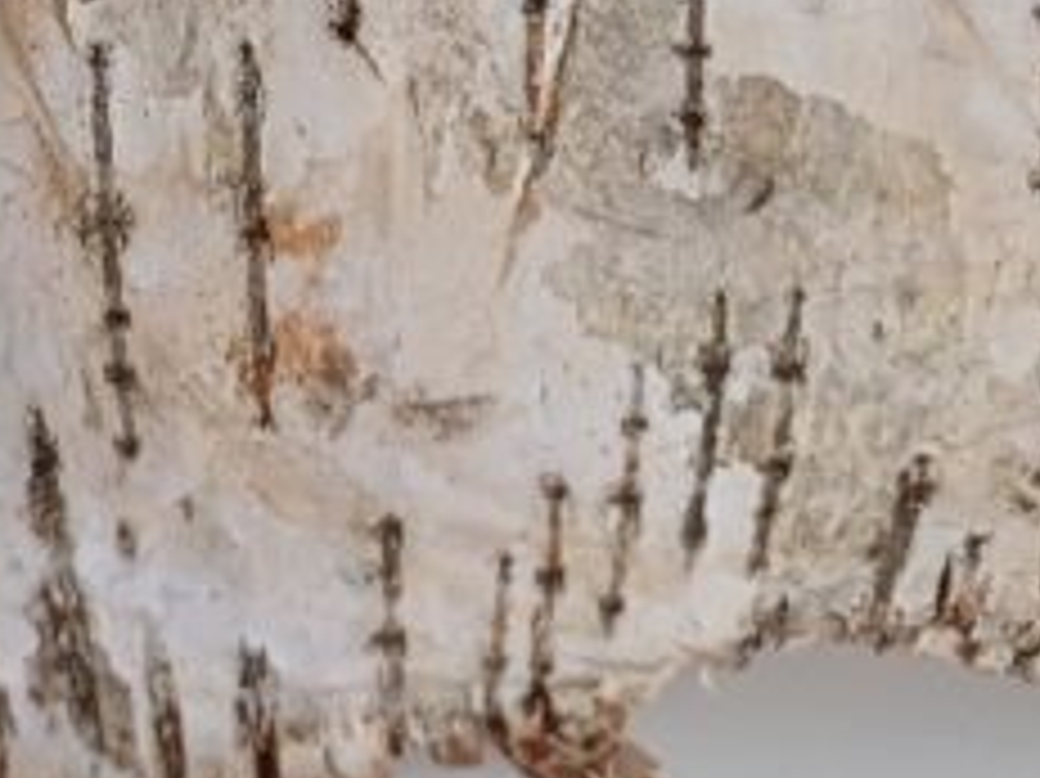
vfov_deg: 21.3
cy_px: -94
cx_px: 41
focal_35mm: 65
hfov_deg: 28.3
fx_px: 1952
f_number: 1.8
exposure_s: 1/20
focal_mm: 4.65
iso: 640
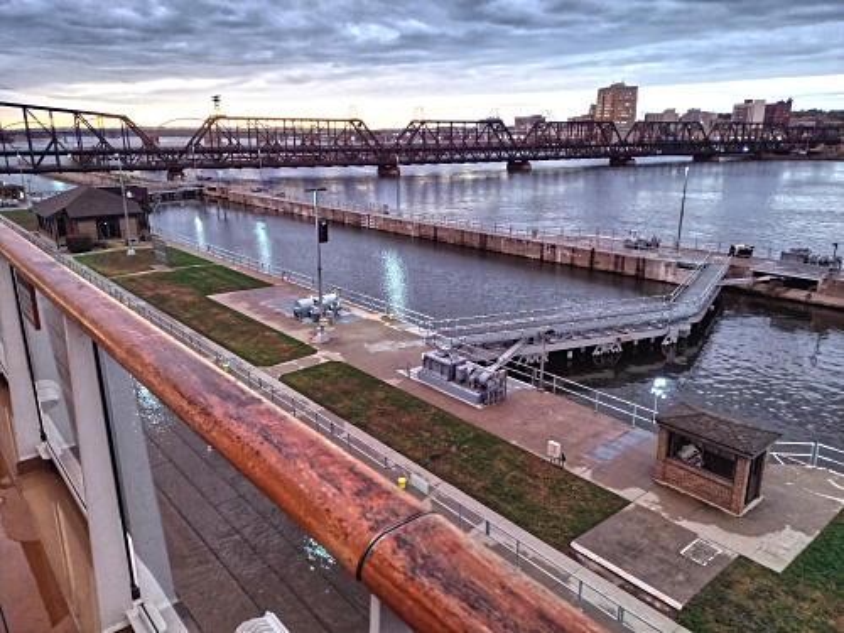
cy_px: 316
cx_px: 422
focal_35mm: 27
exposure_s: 1/40
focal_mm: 4.7
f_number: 1.7
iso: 169
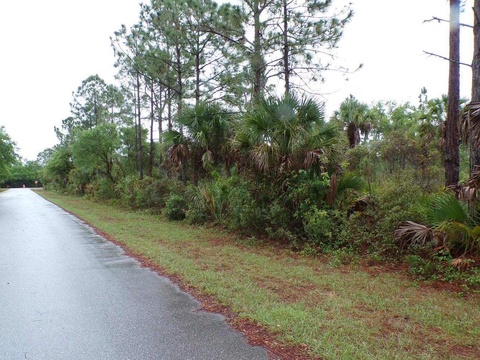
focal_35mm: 29
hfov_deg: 61.6
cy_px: 217
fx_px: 402
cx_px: 260
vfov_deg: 47.9
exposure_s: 1/100
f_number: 4.4
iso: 100
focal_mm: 4.3
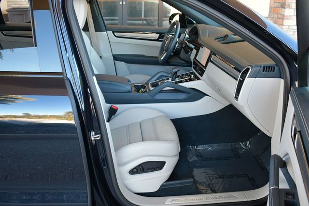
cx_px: 154
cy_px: 103
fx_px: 309
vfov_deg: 36.9
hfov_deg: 53.1
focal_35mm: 36
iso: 800
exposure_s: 1/200
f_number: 3.5
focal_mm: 18
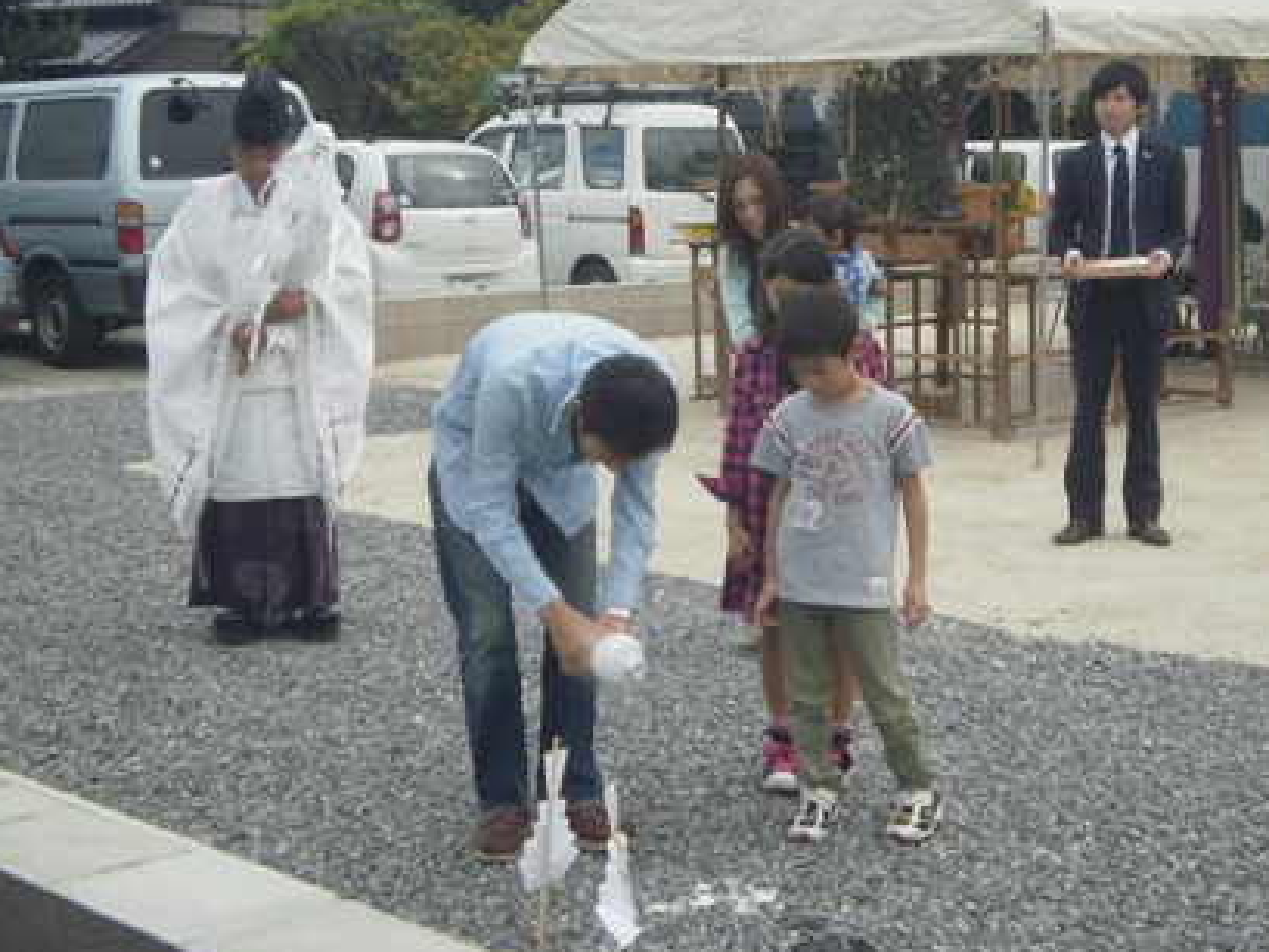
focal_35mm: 61
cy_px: 408
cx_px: 670
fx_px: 2237
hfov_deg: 31.7
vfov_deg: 24.0
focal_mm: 7.61
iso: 100
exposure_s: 1/800
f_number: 3.4
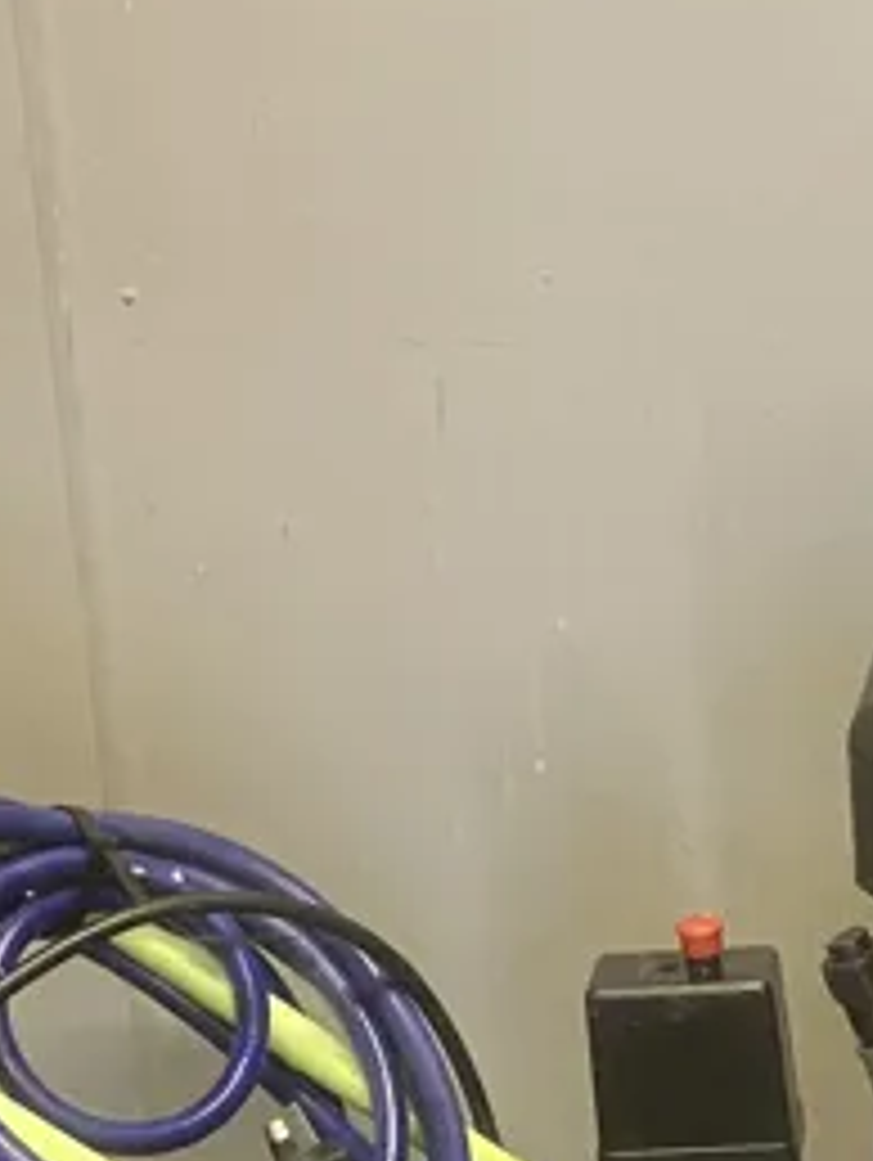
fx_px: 3726
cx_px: 891
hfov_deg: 13.2
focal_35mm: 111
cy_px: 1593
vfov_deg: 16.5
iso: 160
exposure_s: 1/50
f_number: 1.8
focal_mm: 3.99
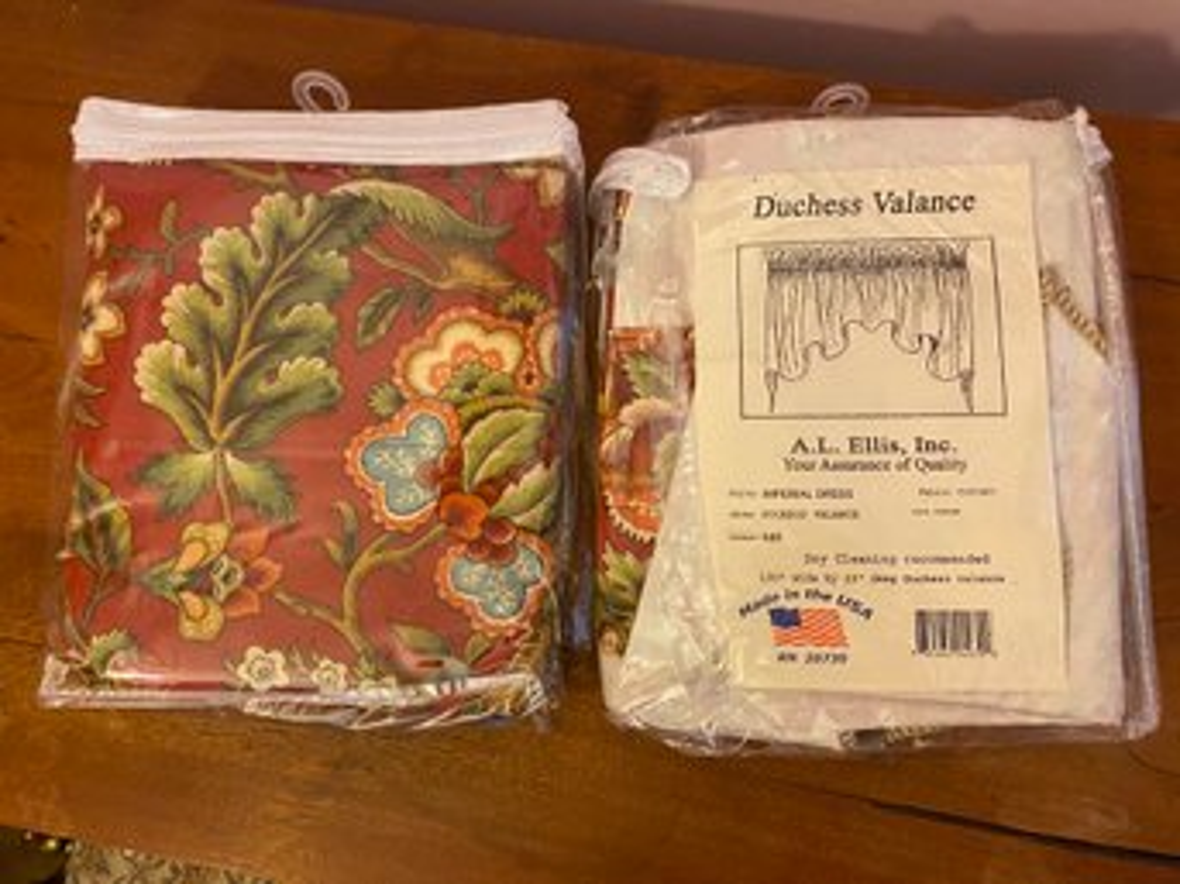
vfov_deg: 53.0
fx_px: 886
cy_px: 442
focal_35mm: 26
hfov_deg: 67.3
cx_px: 590
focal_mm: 4.25
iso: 500
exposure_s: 1/60
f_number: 1.8
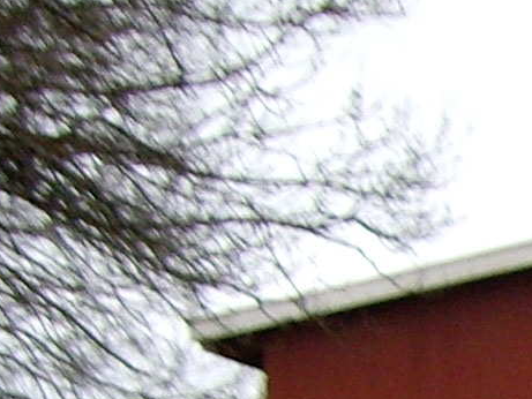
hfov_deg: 7.0
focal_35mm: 253
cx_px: 1644
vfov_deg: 5.6
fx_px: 3889
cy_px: 1114
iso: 100
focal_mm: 6.2
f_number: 2.7
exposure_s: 1/80
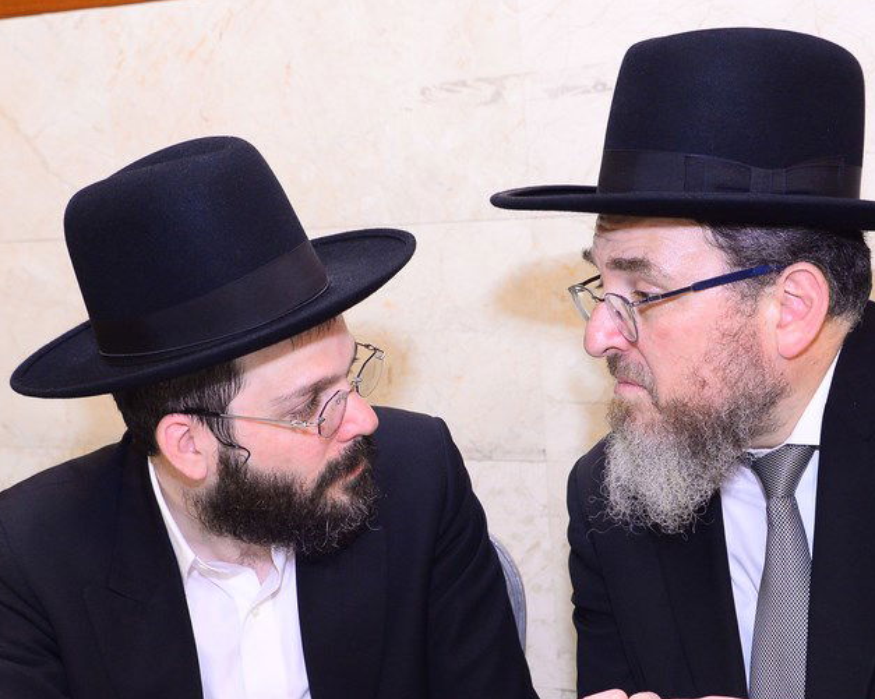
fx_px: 1786
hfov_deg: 27.5
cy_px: 488
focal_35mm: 69
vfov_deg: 22.0
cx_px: 368
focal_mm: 40
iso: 2000
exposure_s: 1/125
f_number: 5.6
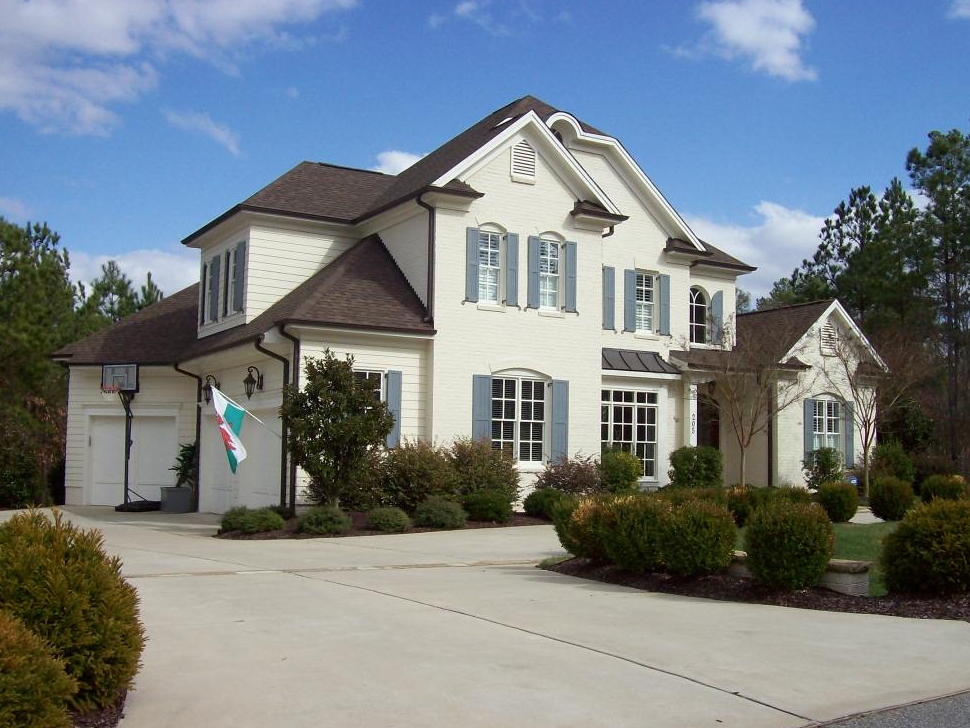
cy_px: 357
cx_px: 491
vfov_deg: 37.7
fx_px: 1065
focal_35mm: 38
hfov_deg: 49.0
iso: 80
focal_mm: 6
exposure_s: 1/883
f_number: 4.8
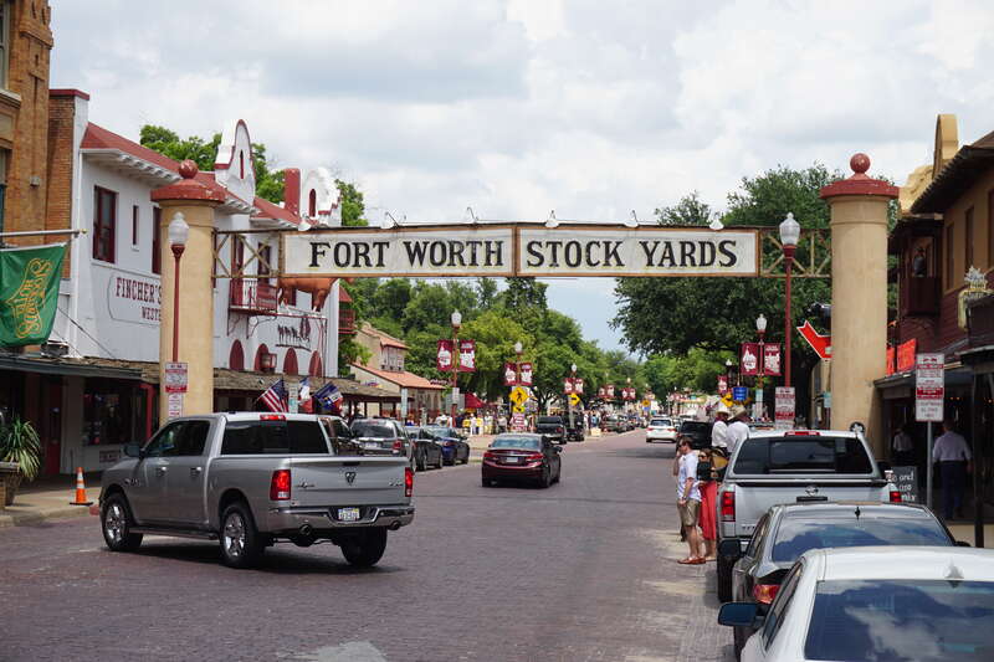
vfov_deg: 21.6
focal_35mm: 63
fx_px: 1739
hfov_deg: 31.9
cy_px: 331
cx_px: 497
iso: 100
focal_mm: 42
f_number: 11
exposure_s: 1/160
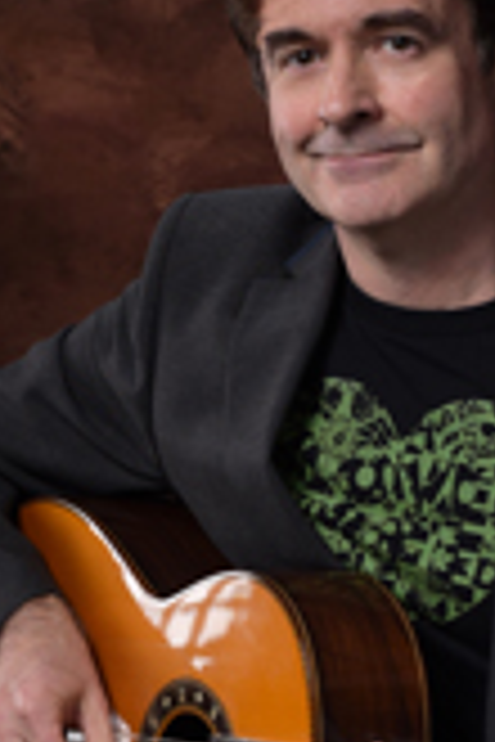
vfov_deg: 11.1
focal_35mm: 182
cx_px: 490
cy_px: 852
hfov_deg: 7.5
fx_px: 3753
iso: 320
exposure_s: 1/200
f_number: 7.1
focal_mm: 50
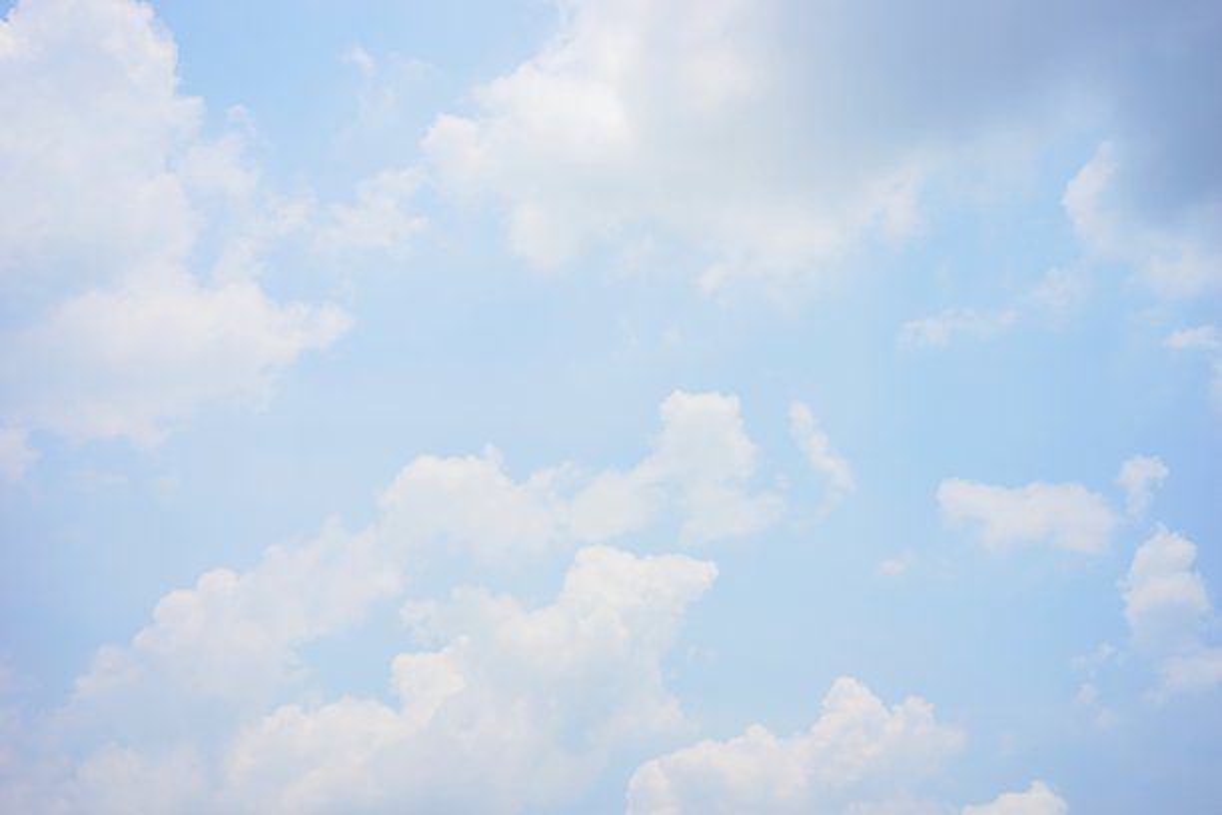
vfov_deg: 27.0
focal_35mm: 50
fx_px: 1697
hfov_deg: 39.6
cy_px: 408
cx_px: 611
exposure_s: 1/1000
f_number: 8
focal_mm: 50
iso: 100
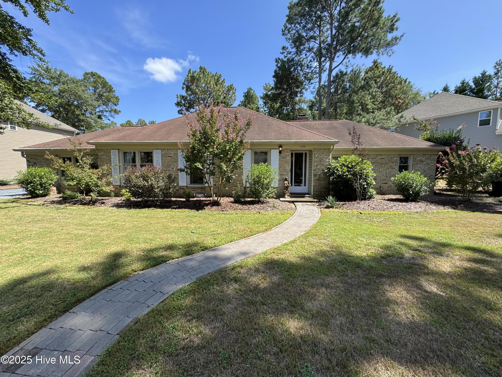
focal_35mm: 14
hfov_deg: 102.1
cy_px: 188
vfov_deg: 85.7
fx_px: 203
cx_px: 251
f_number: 2.2
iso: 40
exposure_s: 1/591
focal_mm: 2.22
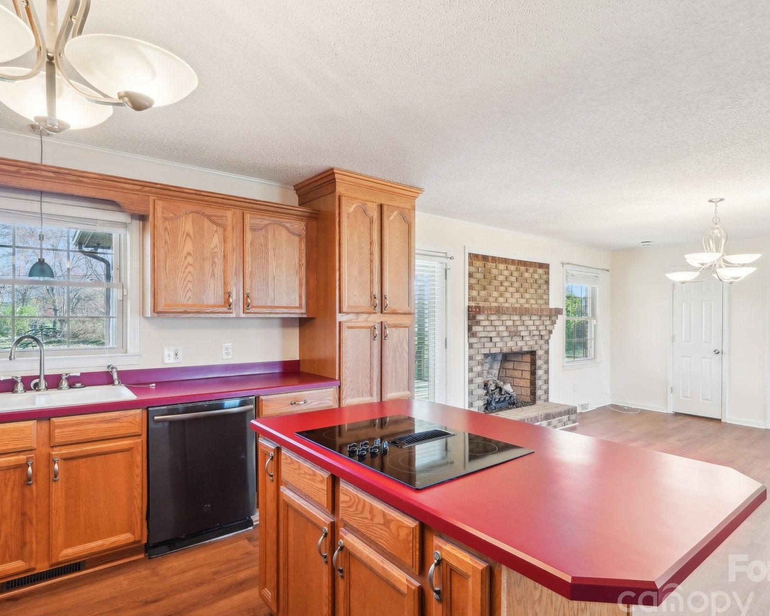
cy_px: 321
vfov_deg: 67.3
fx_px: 462
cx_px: 401
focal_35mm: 20
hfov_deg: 79.5
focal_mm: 11.5
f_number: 8
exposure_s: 1/8
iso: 400
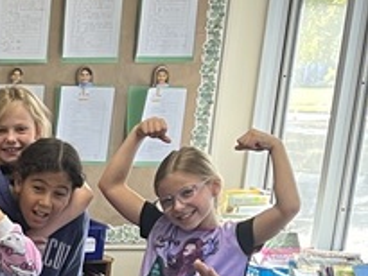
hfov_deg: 13.7
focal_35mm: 130
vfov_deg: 10.8
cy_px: 470
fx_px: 1383
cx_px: -275
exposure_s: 1/60
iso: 100
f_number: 1.6
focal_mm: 5.1
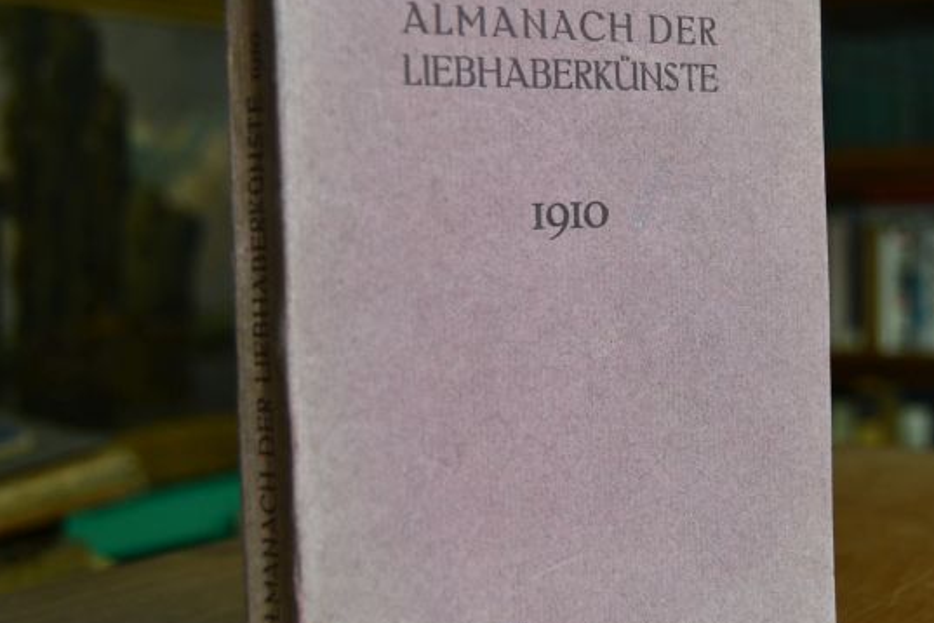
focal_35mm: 57
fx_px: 1479
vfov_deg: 23.8
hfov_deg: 34.9
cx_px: 574
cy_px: 308
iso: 900
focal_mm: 23
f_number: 3.8
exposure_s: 1/125
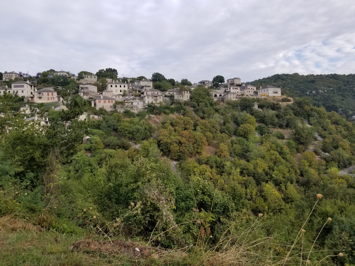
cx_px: 178
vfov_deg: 53.1
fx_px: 267
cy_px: 133
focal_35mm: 26
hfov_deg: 67.3
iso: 50
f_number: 1.7
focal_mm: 4.25
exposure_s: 1/920
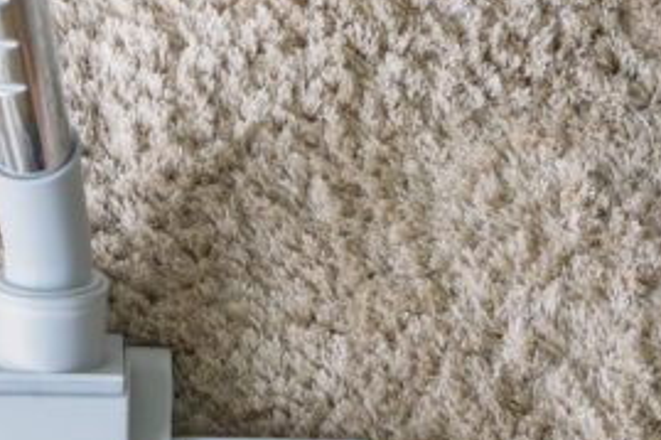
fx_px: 1835
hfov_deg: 20.0
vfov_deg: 13.7
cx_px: 71
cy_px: 241
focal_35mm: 100
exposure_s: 1/30
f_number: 4
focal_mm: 35
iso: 1250
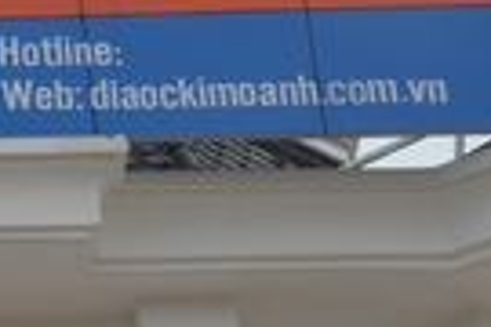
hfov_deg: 6.9
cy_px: -71
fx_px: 3941
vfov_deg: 4.7
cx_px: -516
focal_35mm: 289
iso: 1000
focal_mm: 40
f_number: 14
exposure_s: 1/800
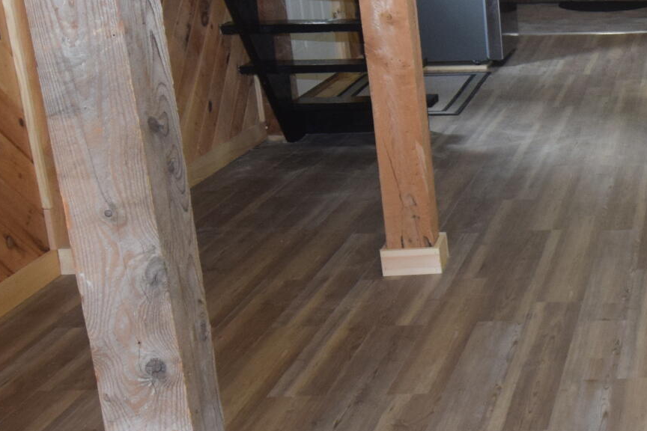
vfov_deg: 20.1
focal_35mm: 68
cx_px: 815
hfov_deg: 25.9
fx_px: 1217
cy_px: 167
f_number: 5.6
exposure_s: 1/100
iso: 800
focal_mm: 13
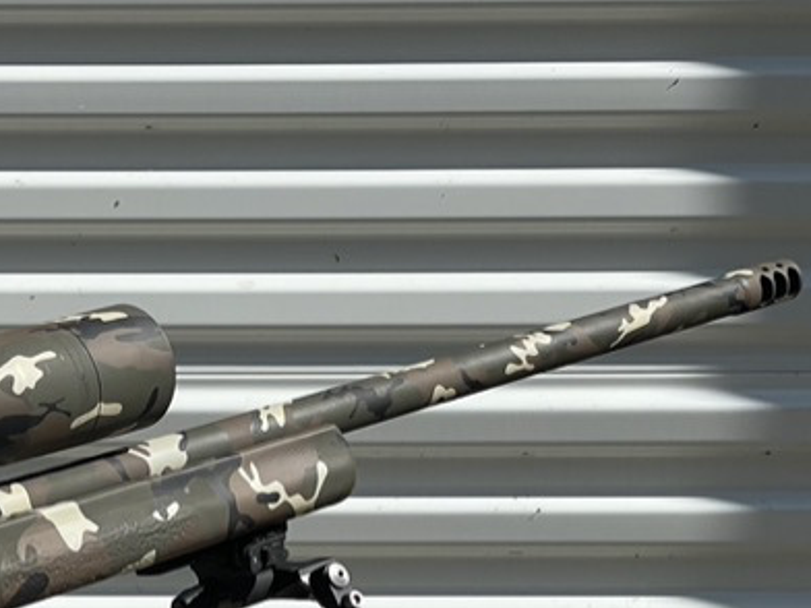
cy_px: 628
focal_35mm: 136
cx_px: -211
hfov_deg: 14.0
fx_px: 3186
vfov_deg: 10.8
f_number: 2
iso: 25
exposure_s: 1/2283
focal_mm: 6
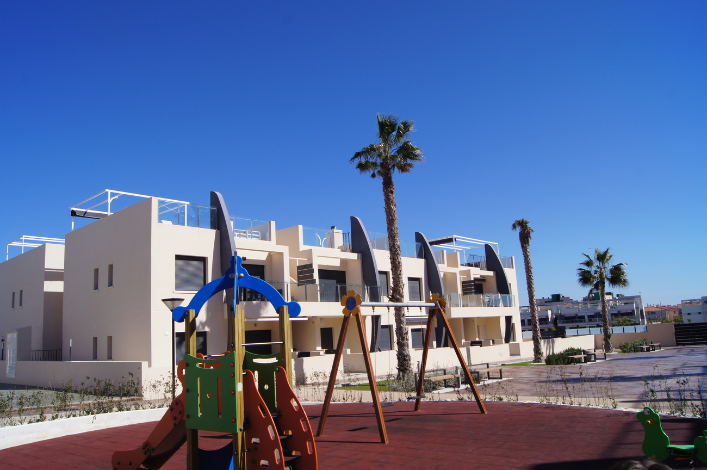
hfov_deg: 67.4
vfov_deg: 47.8
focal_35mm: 27
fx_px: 530
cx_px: 354
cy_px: 235
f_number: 11
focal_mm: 18
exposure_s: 1/200
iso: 100
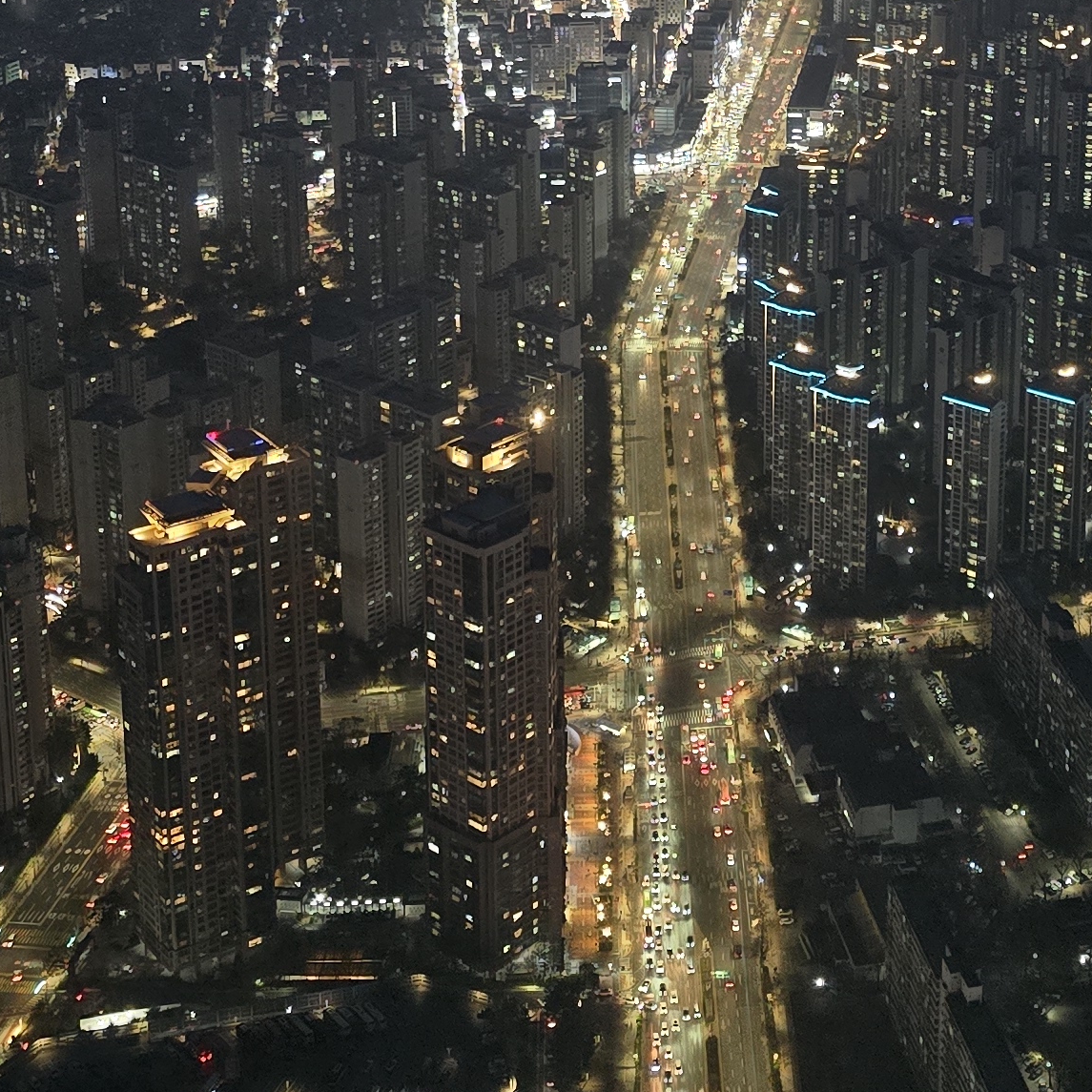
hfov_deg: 23.8
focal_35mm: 71
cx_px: 944
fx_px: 2534
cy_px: 77
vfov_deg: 23.6
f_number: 1.7
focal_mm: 6.3
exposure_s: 1/40
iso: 1600
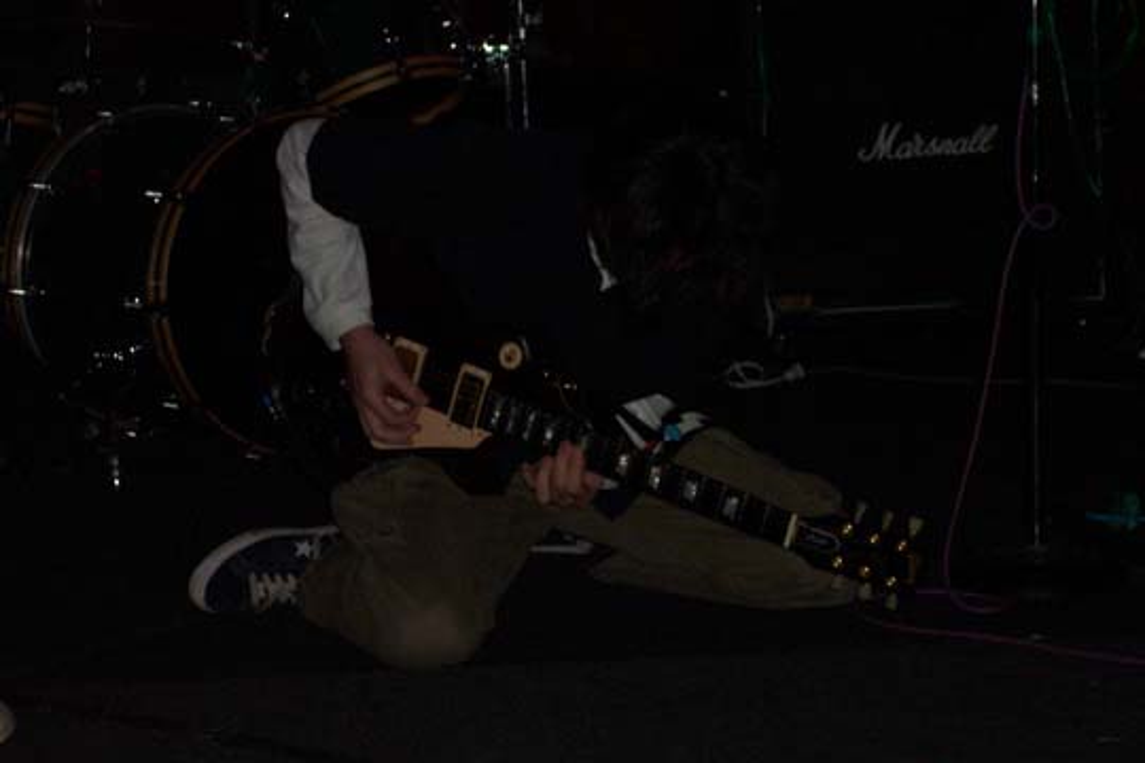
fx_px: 3626
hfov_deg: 17.9
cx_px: 572
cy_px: 382
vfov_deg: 12.0
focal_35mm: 114
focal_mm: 24
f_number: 4.8
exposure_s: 1/90
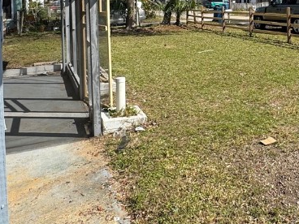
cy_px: 6
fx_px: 337
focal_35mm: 39
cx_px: 242
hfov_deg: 45.3
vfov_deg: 34.0
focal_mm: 2.22
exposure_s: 1/1078
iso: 40
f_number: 2.2
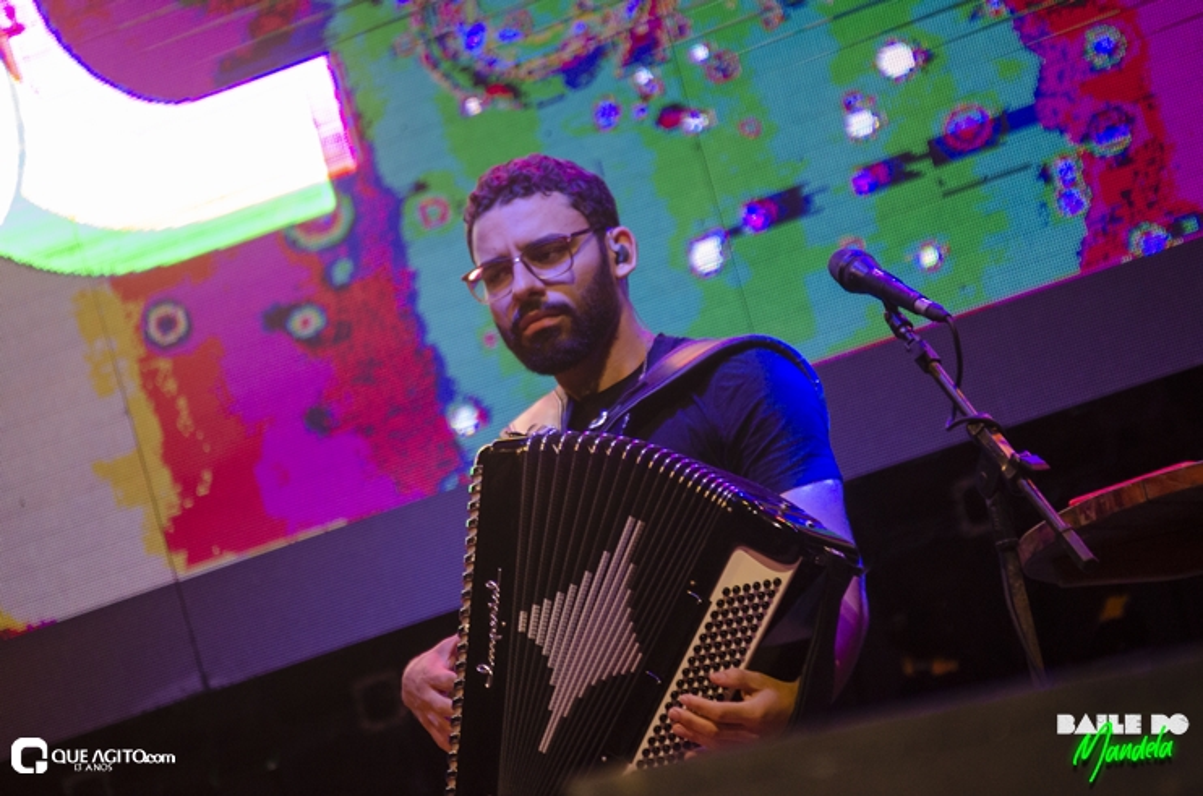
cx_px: 602
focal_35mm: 300
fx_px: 10001
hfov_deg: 6.9
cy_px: 398
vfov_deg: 4.6
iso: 2000
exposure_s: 1/320
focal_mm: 200
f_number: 2.8
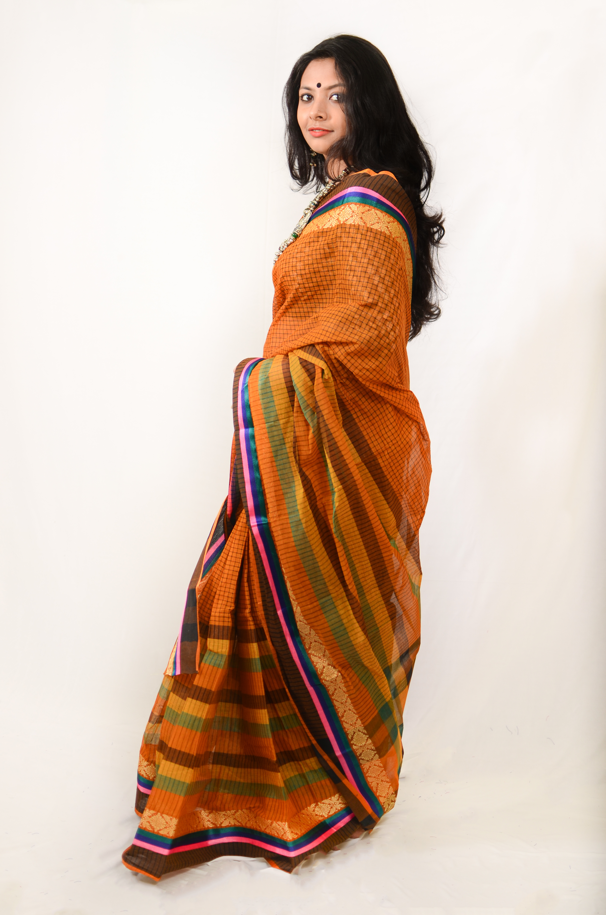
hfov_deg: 25.6
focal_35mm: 52
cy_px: 458
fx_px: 1332
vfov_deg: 37.9
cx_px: 303
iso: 100
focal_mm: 35
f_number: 1.8
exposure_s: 1/250
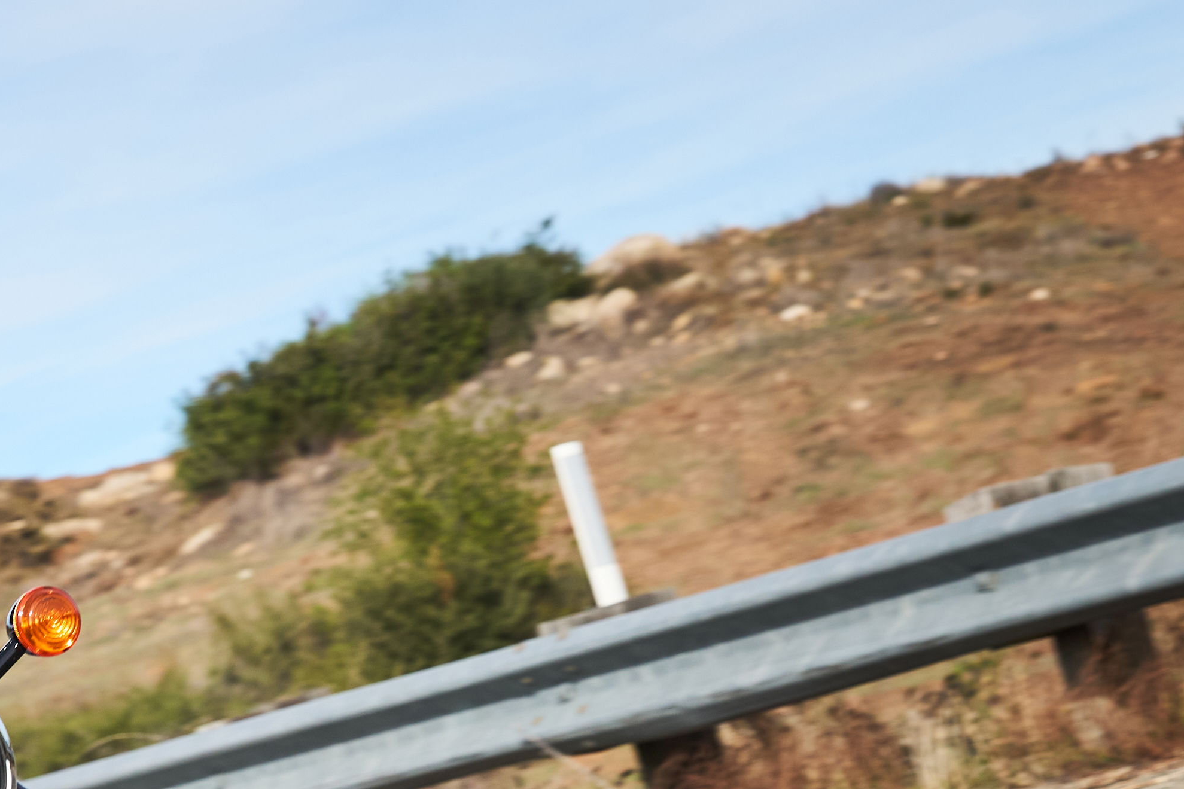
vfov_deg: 7.8
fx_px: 5722
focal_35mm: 174
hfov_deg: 11.8
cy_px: 853
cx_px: 327
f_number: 7.1
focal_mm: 59
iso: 250
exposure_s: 1/800
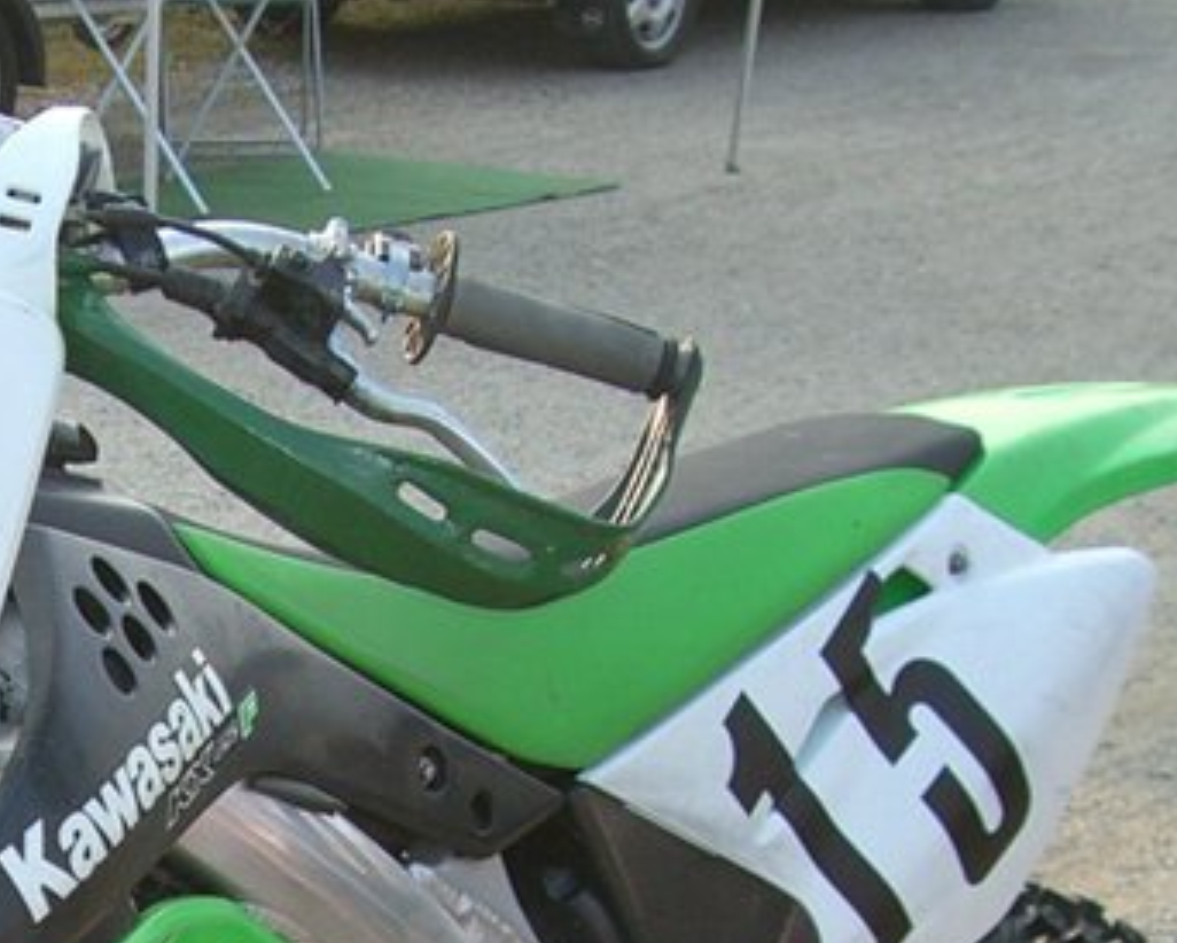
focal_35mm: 111
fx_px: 3869
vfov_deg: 13.5
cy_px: 1153
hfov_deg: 16.9
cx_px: -31
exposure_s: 1/320
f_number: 2.7
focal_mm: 6.2
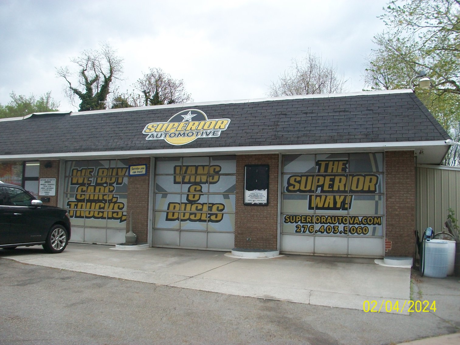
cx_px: 230
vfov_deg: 41.8
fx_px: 452
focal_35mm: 34
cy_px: 172
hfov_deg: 54.0
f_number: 2.8
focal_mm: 5.7
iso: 80
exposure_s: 1/640
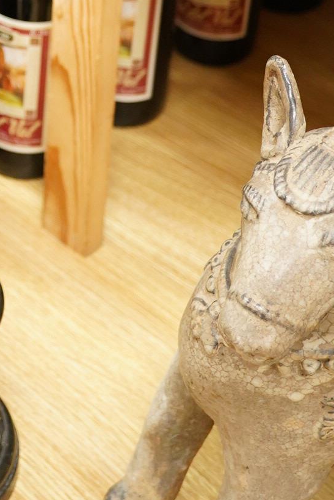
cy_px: -9
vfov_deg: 18.4
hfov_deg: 12.4
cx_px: -53
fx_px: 1502
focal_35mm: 108
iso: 2500
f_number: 5
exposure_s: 1/125
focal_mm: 30
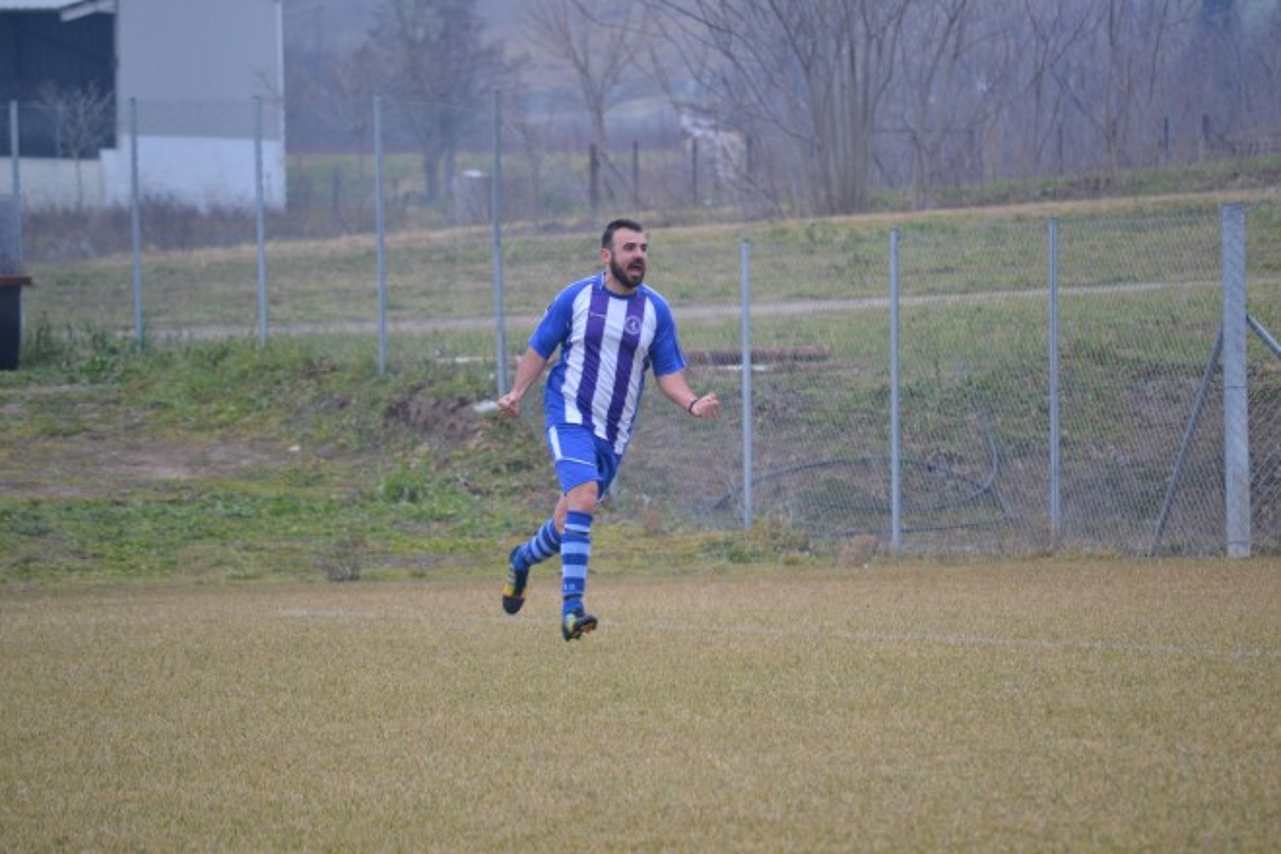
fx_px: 10674
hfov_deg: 6.9
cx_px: 640
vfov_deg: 4.6
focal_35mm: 300
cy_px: 427
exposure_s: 1/500
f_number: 5.6
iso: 450
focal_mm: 200
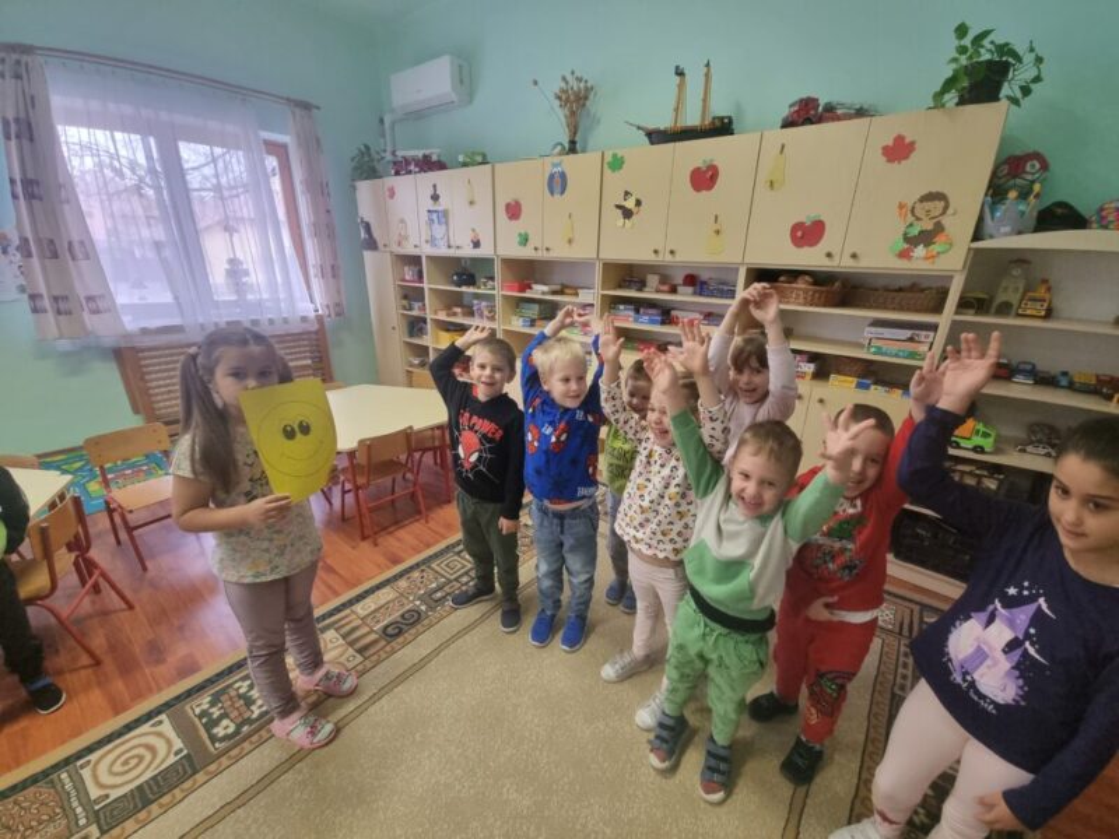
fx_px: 420
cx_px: 560
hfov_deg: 106.2
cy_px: 420
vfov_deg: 89.9
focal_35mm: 13
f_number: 2.2
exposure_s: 1/50
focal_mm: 2.2
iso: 400
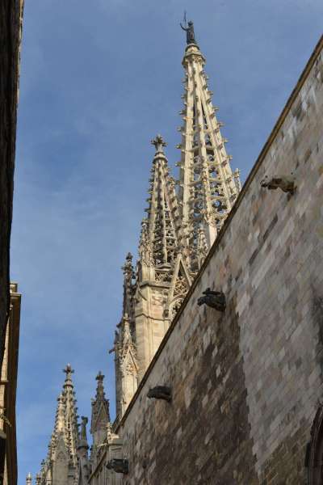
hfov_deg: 19.5
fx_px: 942
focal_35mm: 70
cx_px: 162
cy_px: 242
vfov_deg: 28.8
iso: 360
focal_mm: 70
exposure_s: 1/125
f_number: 11
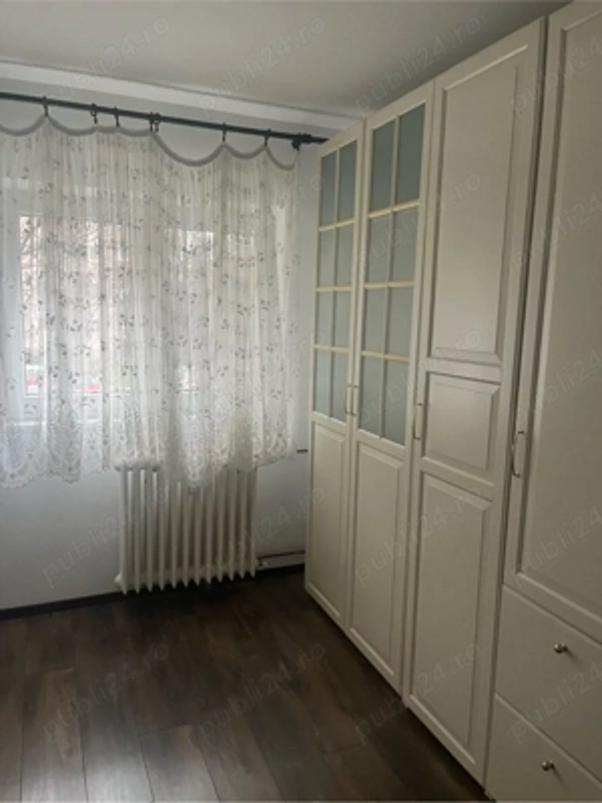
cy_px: 402
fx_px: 603
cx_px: 301
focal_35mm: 26
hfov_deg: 53.1
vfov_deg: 67.3
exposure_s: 1/80
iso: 125
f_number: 1.6
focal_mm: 5.1
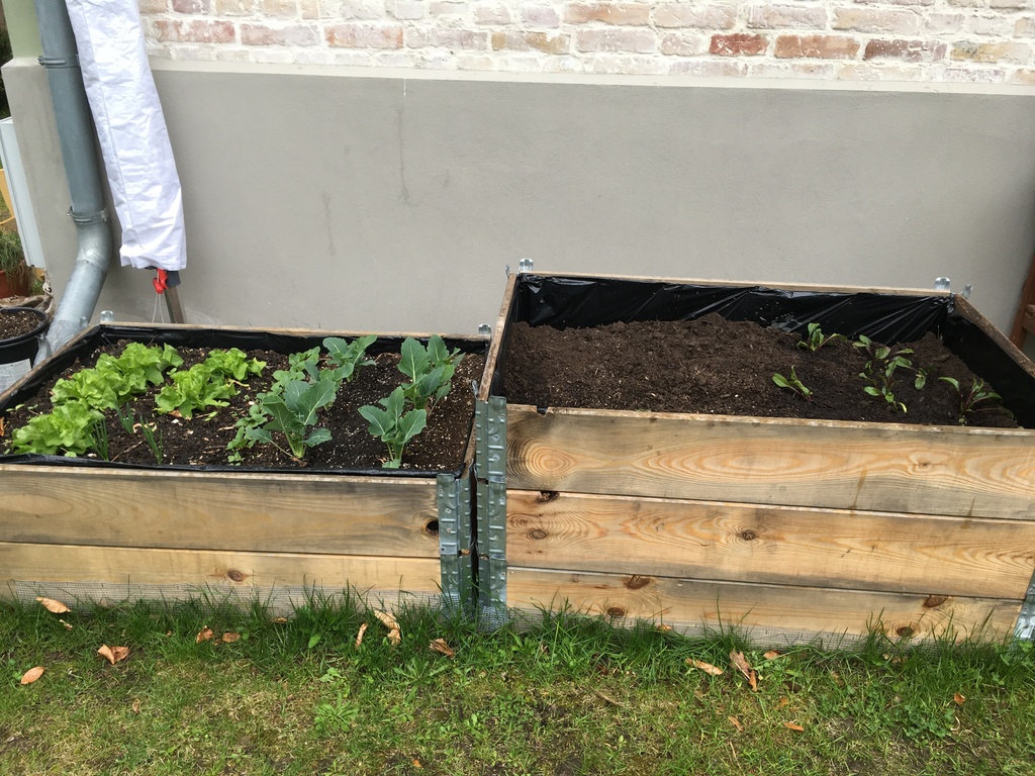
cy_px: 388
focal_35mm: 29
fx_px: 867
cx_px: 518
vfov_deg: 48.2
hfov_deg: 61.7
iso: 32
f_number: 2.2
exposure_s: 1/100
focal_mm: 4.15
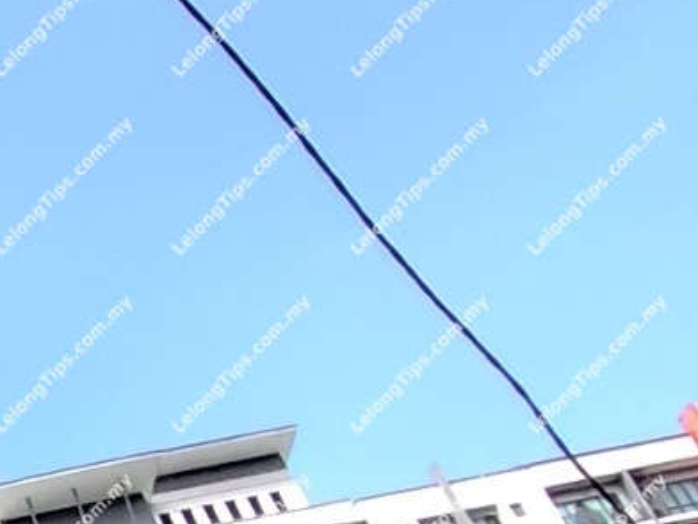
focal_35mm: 104
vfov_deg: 14.0
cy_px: 551
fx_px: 2097
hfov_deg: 12.7
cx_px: -1143
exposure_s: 1/411
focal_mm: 1.65
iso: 50
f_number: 2.2
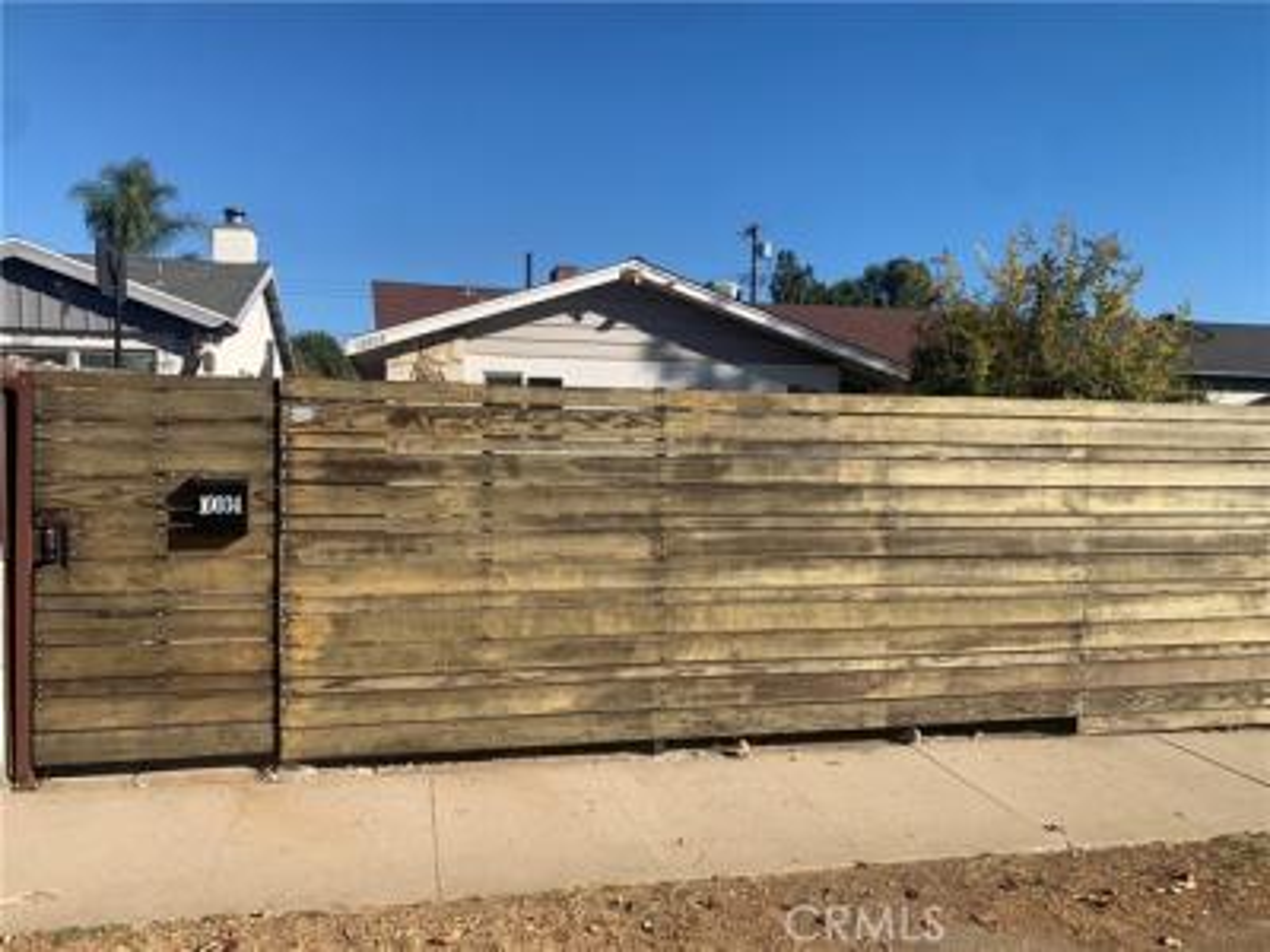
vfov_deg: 53.1
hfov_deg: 67.3
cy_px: 476
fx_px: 954
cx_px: 635
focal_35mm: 26
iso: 25
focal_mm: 4.25
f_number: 1.8
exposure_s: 1/2309
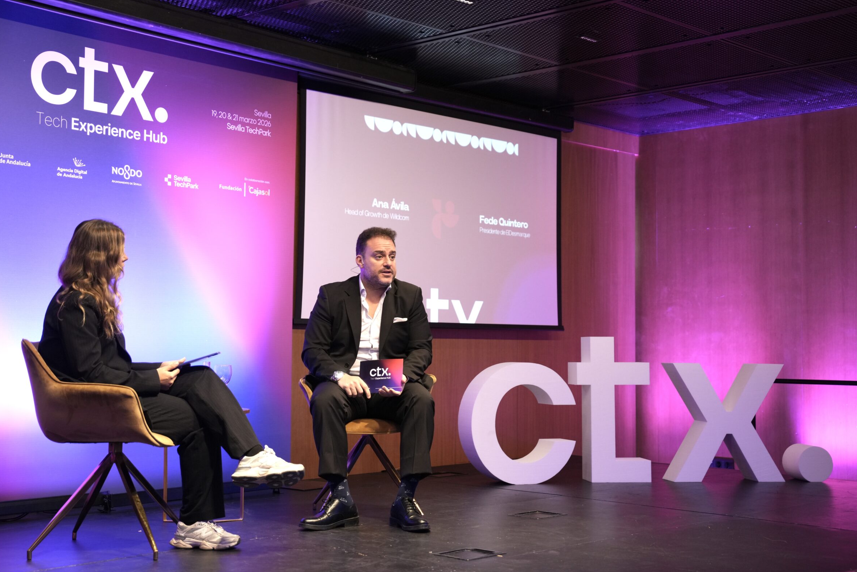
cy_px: 287
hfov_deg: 38.2
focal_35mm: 52
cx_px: 420
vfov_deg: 26.0
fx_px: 1238
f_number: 2.8
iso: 1600
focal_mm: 48
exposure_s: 1/160
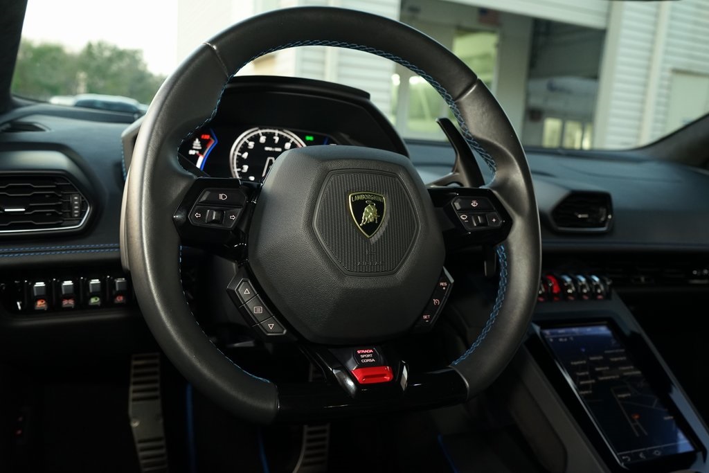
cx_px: 354
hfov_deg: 63.7
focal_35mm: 29
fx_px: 571
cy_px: 236
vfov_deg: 45.0
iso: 1600
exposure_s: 1/30
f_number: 6.3
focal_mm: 29
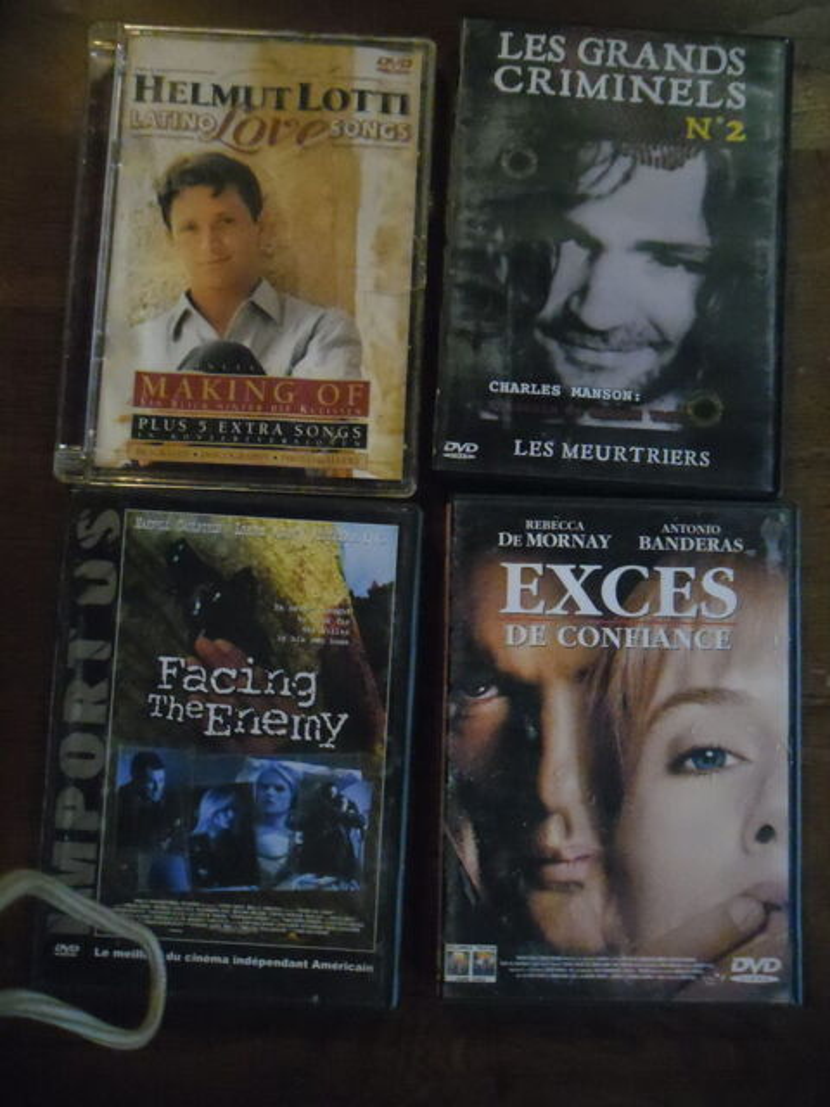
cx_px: 415
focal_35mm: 27
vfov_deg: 65.3
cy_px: 554
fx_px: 863
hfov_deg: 51.4
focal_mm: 4.9
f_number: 3.5
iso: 800
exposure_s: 1/15
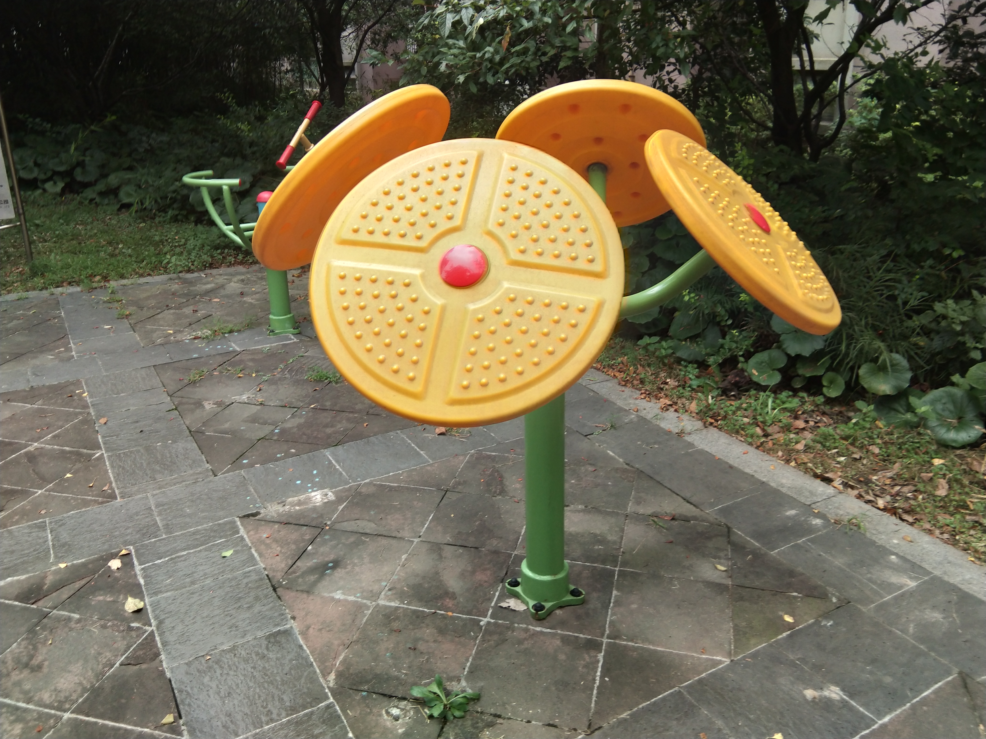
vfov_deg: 45.4
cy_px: 370
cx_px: 493
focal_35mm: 31
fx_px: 883
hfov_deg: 58.4
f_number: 2.2
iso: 50
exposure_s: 1/157
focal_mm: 3.69
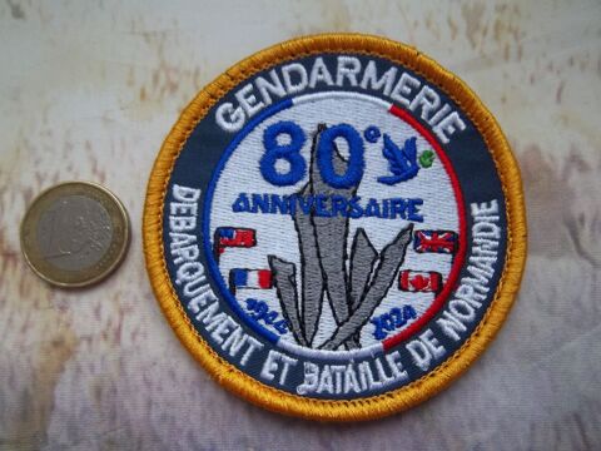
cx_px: 300
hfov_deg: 63.4
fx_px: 486
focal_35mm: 28
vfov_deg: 49.7
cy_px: 226
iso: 160
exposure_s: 1/15
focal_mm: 5.05
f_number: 3.5
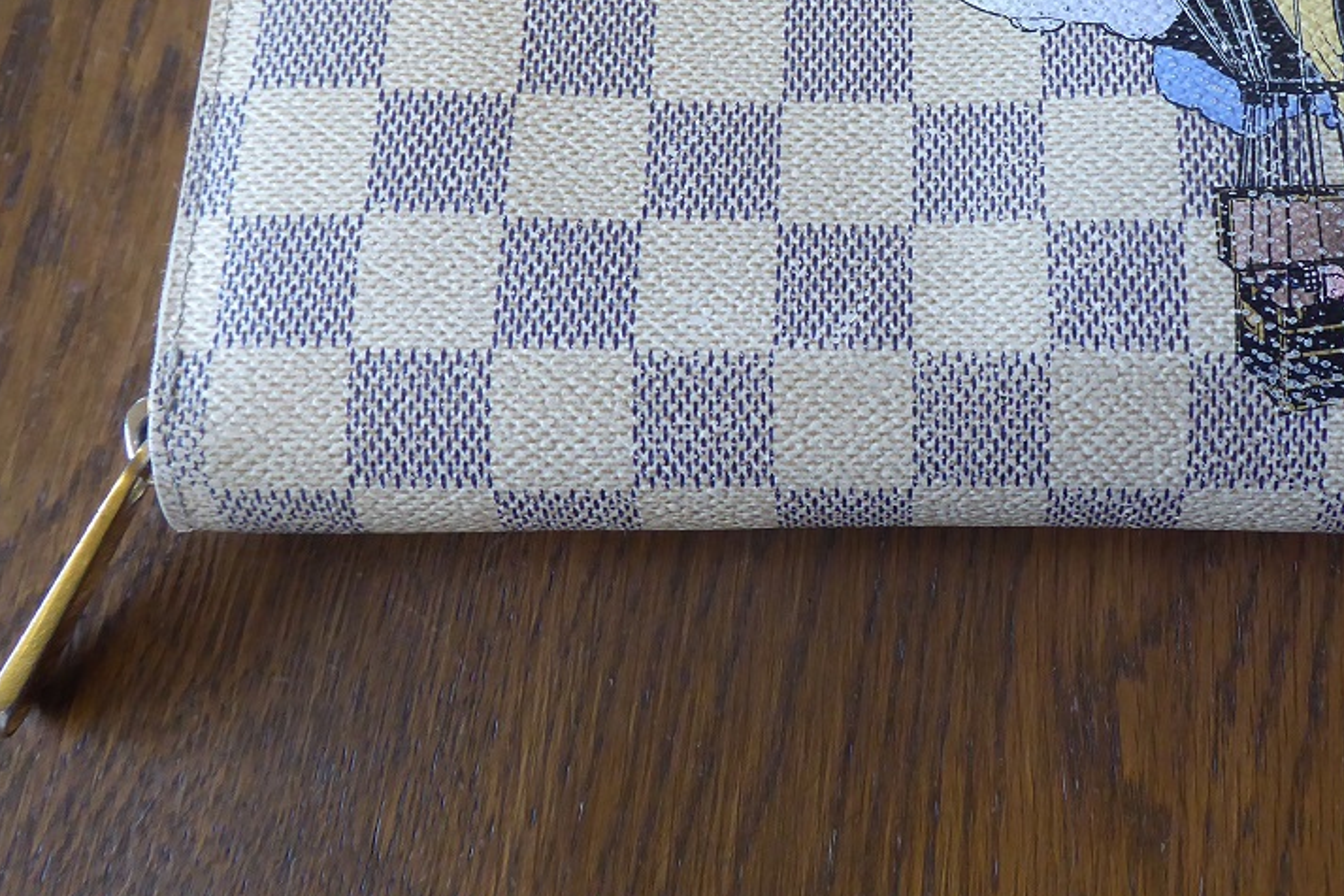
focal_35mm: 44
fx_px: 1642
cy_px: 209
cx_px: 920
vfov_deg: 29.9
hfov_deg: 43.7
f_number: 3.5
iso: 320
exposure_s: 1/60
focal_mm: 5
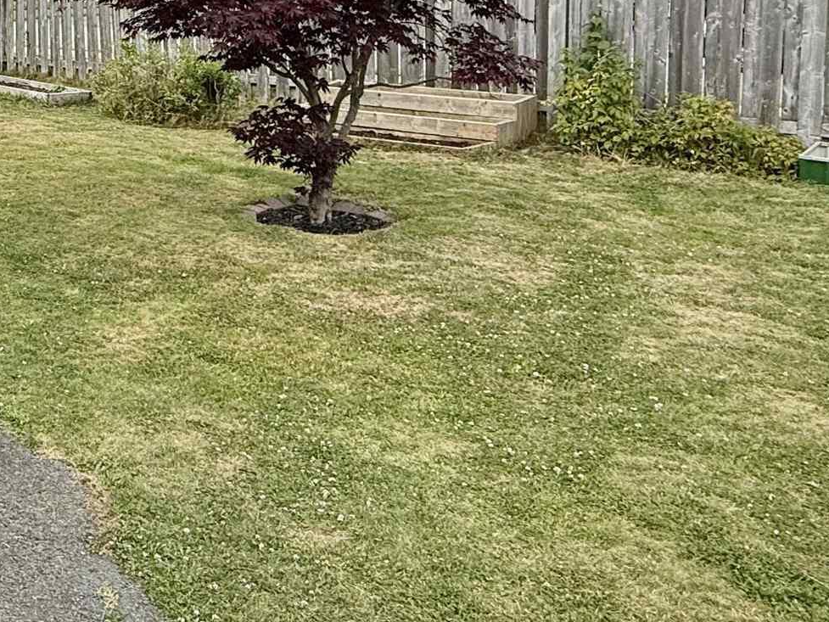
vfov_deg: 31.2
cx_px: -3
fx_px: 1054
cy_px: 52
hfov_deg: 38.1
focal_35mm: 44
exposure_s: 1/1795
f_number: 2.2
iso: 50
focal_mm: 2.22
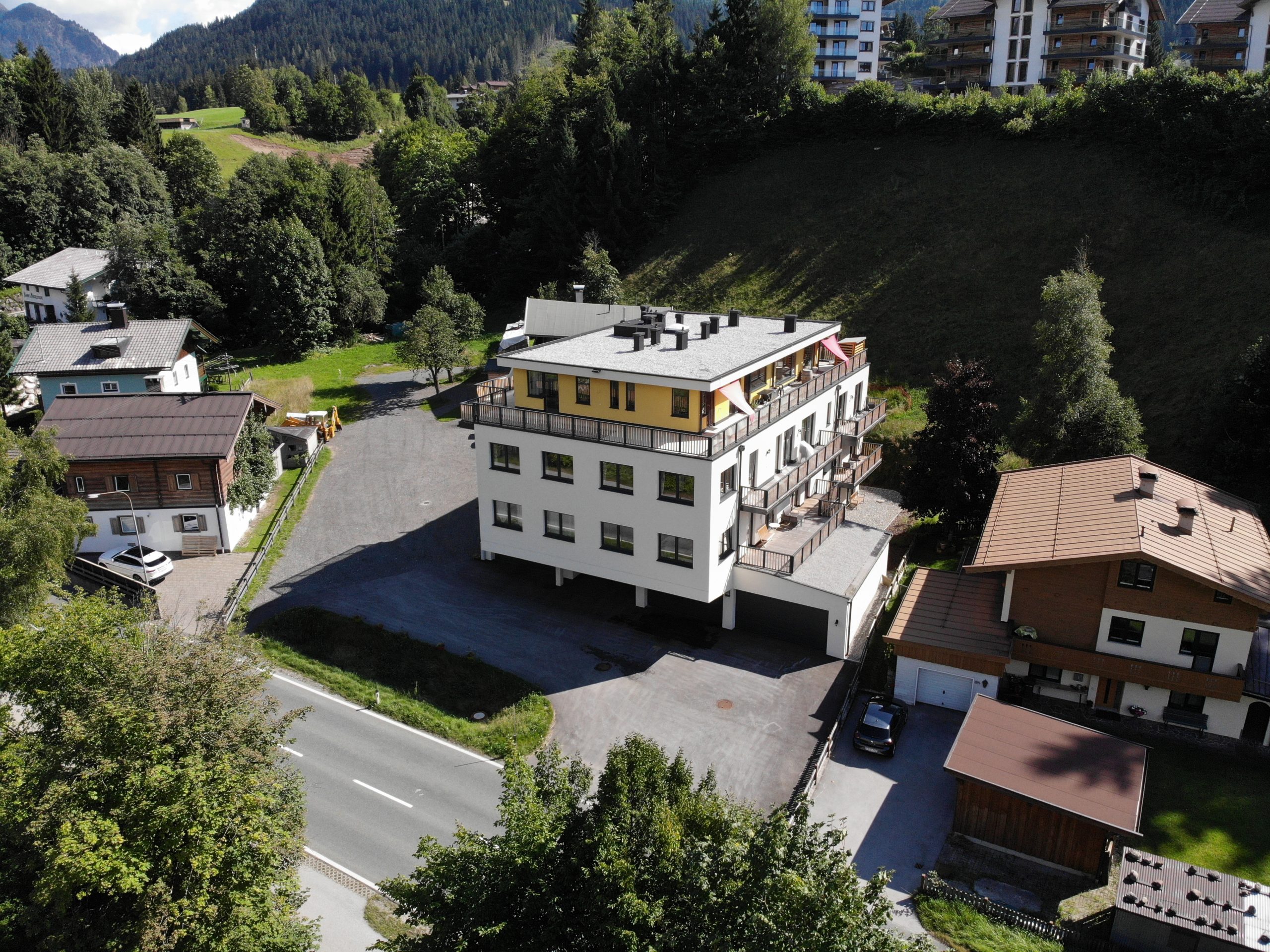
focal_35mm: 24
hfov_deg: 71.6
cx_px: 635
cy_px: 476
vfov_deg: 56.8
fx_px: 880
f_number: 2.8
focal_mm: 4.5
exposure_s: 1/1250
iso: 200
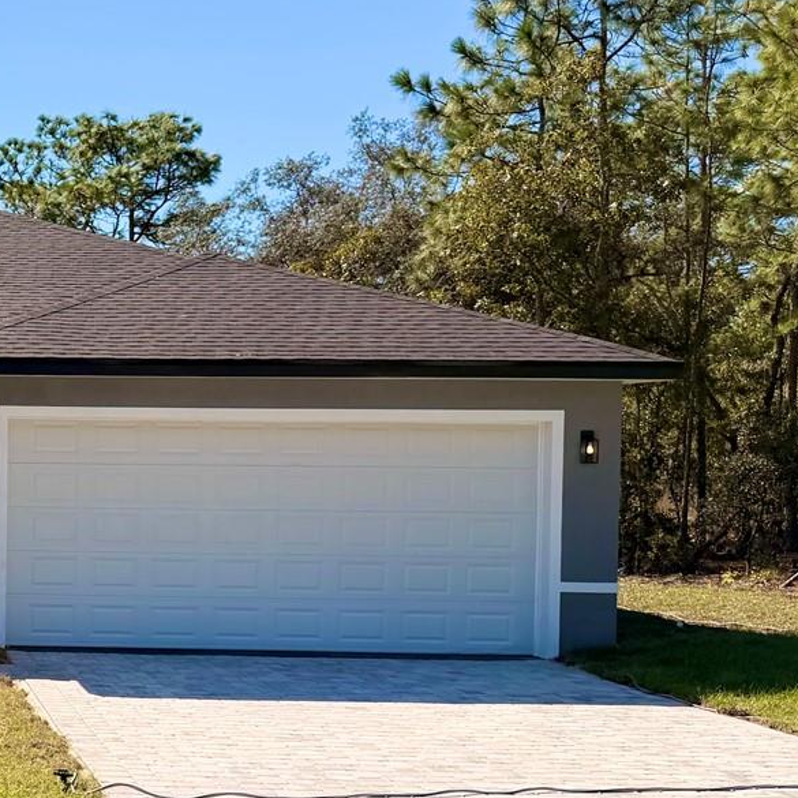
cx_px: -146
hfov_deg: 26.5
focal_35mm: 58
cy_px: 507
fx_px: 1513
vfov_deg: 29.4
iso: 80
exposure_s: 1/6711
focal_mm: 6.76
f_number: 1.78
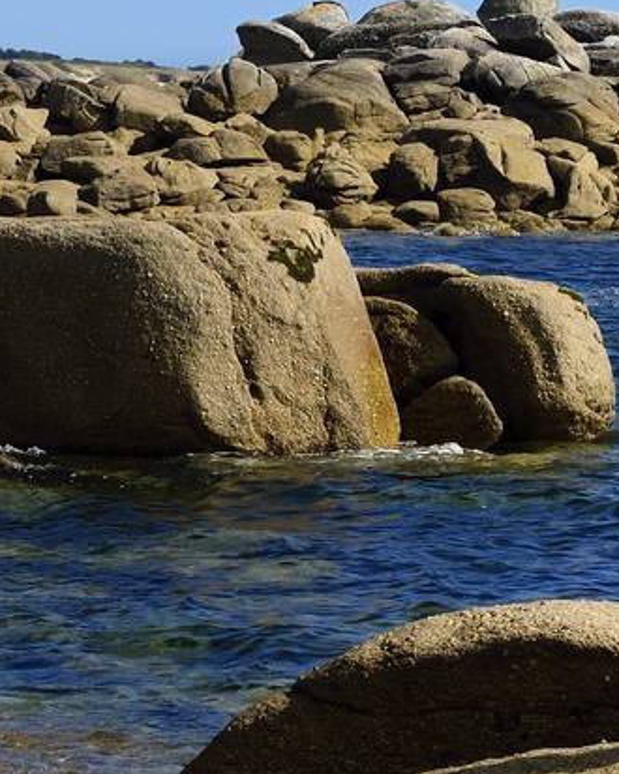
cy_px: 665
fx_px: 3667
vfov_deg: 12.0
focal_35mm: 160
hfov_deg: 8.8
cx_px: 1469
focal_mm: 44
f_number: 9
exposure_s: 1/400
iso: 200
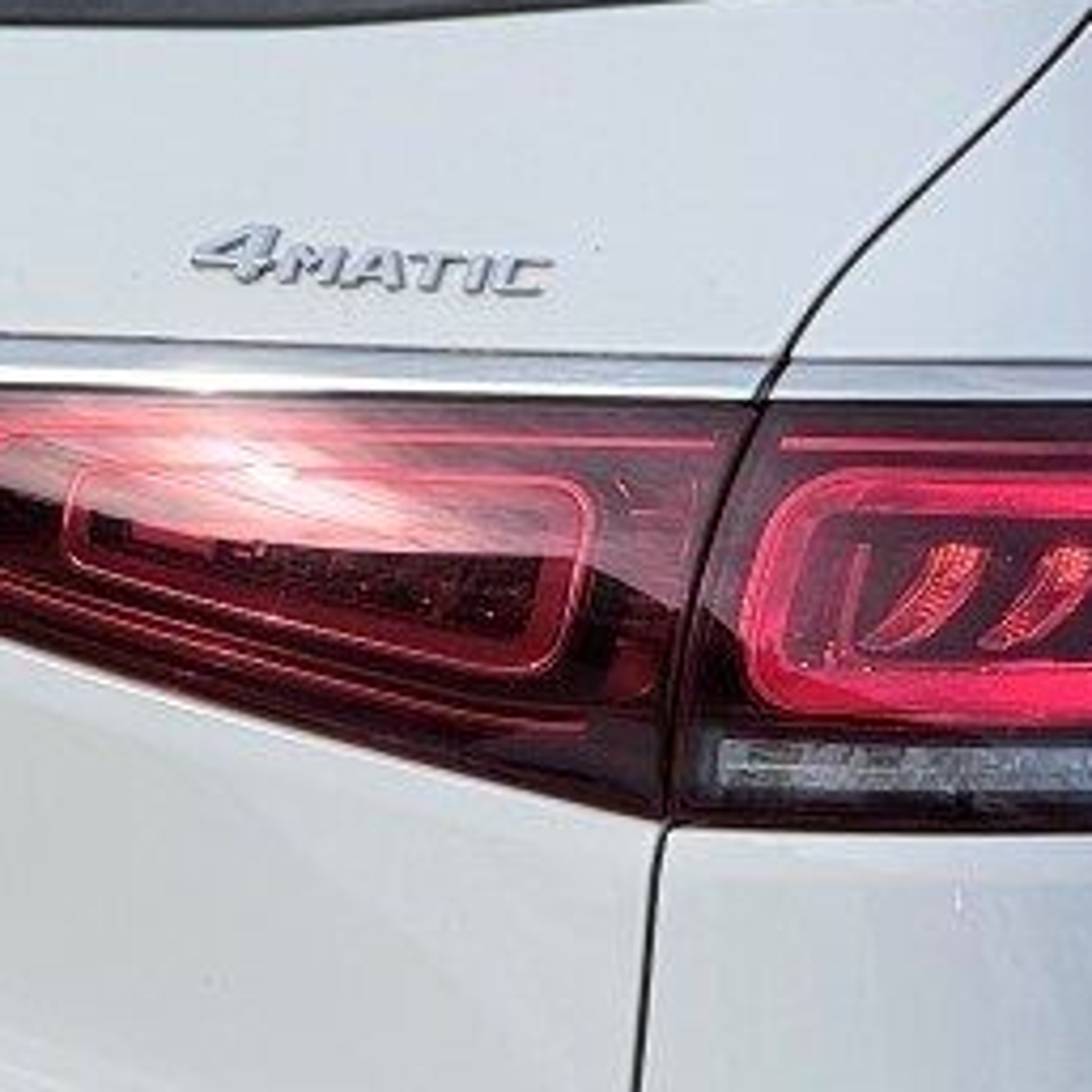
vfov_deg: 4.1
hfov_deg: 4.1
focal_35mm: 423
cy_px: 1372
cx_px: 30
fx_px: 15097
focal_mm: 15.66
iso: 50
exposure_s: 1/1546
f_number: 2.8
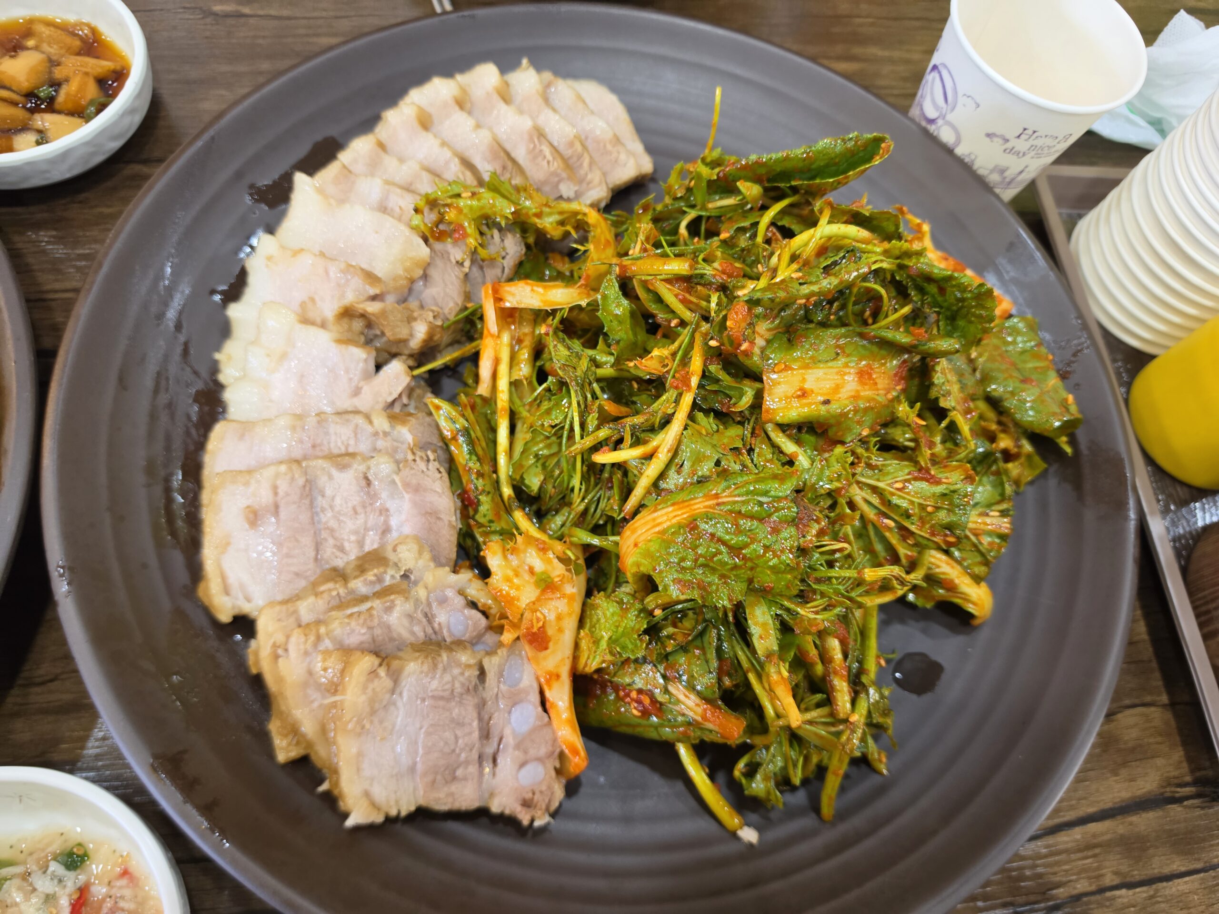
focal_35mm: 23
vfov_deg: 58.9
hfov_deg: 73.9
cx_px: 610
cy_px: 457
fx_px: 810
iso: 200
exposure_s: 1/120
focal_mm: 6.5
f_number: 1.4
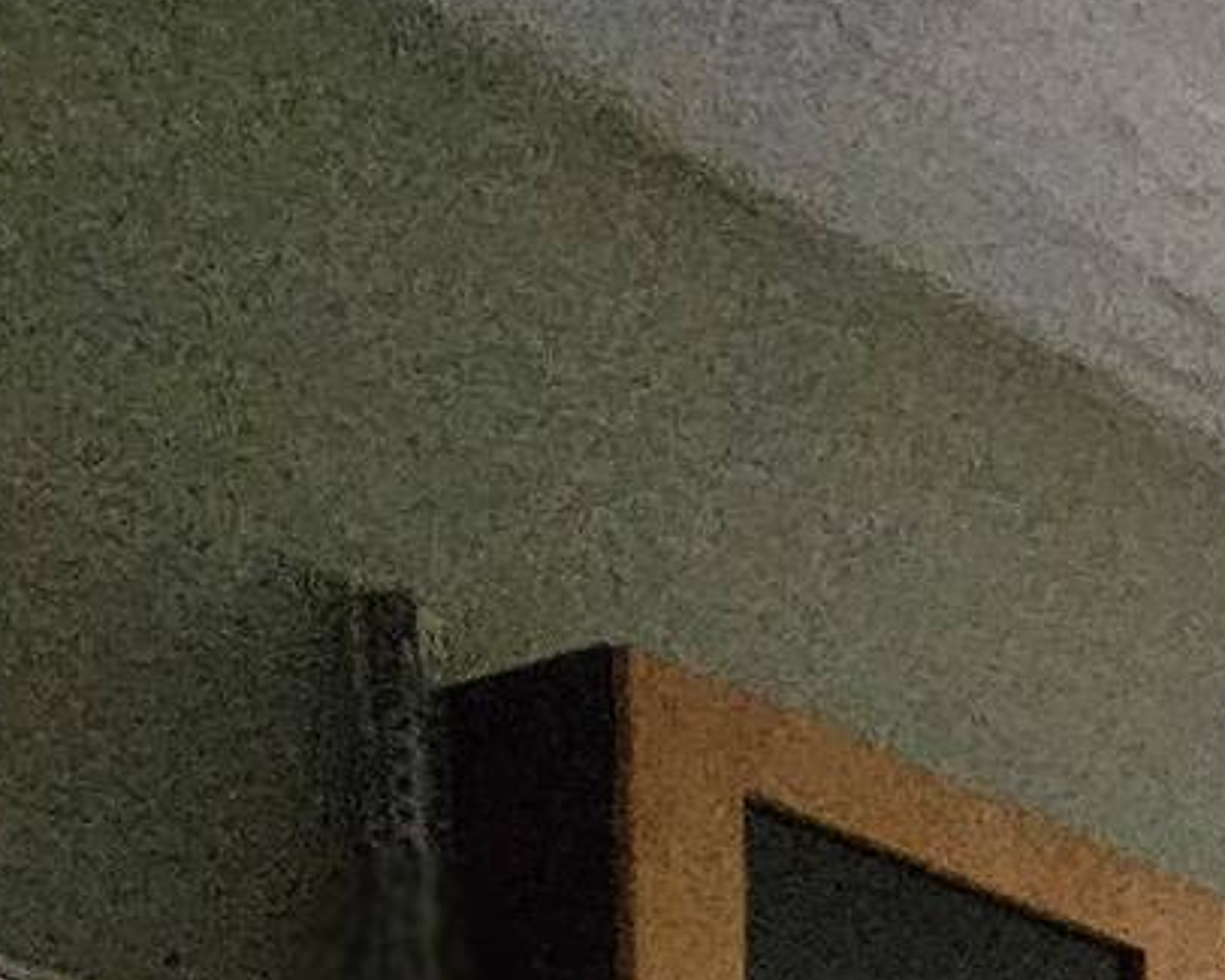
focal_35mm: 80
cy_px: 2415
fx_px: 2901
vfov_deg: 13.5
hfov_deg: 13.2
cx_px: 3289
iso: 640
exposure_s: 1/33
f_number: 2.2
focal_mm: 2.2
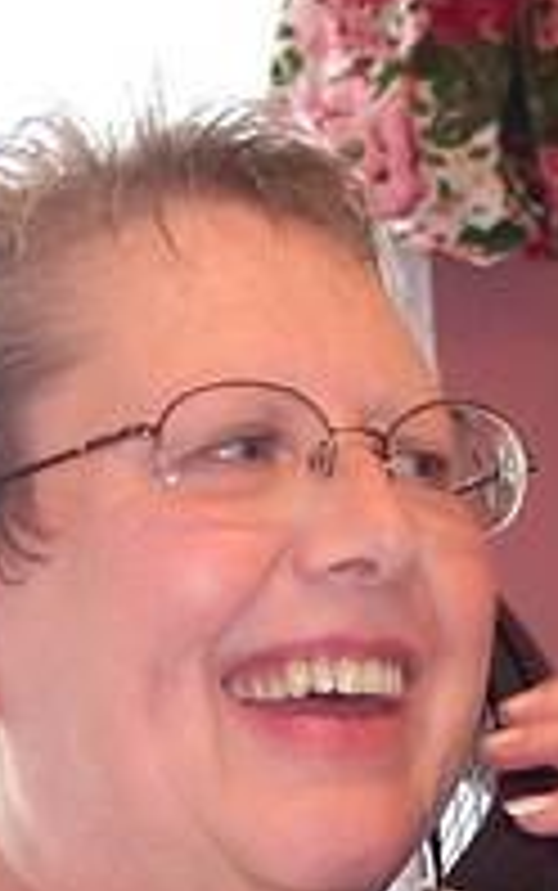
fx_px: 3037
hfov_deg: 10.5
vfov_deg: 16.4
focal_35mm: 125
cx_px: 364
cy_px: 862
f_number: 2.8
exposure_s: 1/45
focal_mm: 8
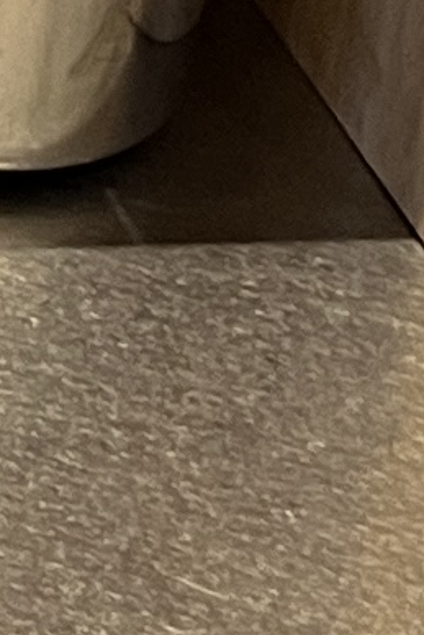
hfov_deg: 4.1
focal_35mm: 281
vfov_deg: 6.7
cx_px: -2010
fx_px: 4960
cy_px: -1183
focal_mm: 5.1
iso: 80
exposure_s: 1/60
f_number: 1.6
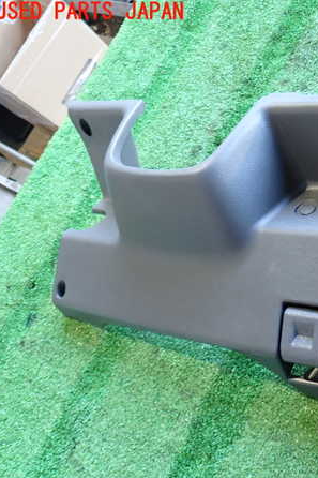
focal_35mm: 42
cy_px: 240
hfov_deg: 29.9
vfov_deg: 46.4
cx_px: 311
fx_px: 557
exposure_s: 1/30
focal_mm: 5.4
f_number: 2.3
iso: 320
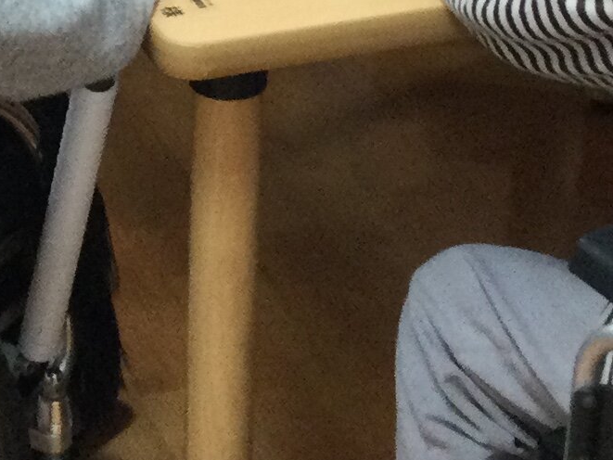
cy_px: -335
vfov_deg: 9.3
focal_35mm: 153
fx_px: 2710
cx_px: 168
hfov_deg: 12.9
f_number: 2.4
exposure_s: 1/30
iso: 50
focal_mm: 3.3
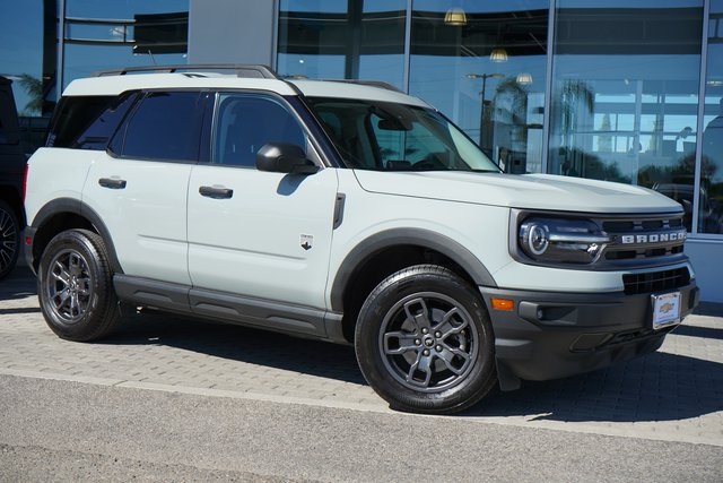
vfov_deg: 27.5
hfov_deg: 40.3
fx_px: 984
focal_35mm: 49
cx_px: 362
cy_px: 242
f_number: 8
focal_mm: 49
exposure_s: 1/2000
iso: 1000
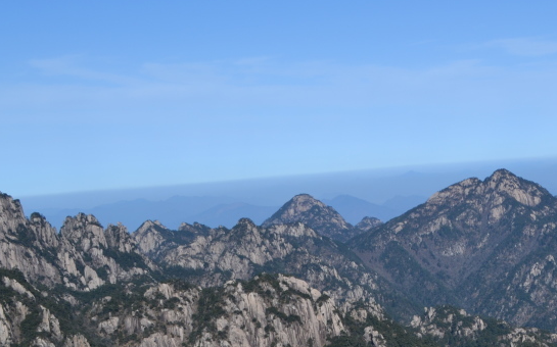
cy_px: 194
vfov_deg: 18.8
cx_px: 488
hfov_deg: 28.8
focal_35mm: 69
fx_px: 1047
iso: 100
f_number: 8
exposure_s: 1/250
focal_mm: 24
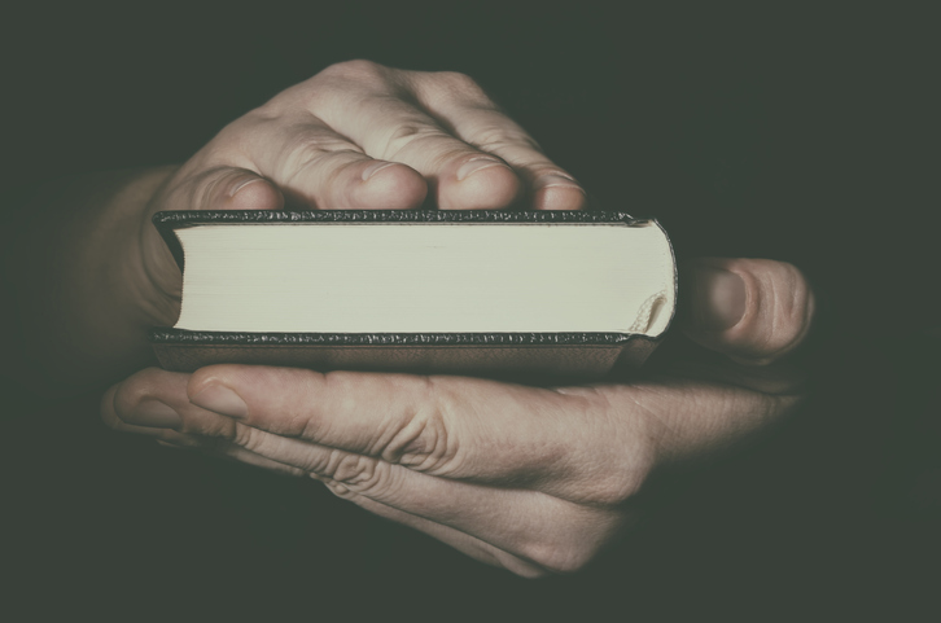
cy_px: 312
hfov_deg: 20.1
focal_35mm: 102
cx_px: 470
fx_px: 2661
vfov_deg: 13.4
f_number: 18
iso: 100
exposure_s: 1/160
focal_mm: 68
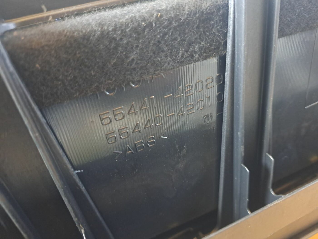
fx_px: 220
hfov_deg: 71.6
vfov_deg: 56.8
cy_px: 120
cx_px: 159
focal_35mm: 24
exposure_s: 1/20
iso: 1000
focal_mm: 5.23
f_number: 1.8
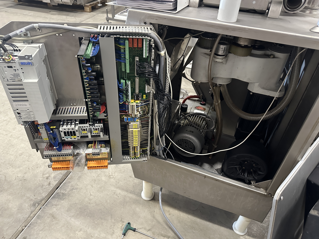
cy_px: 120
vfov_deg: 56.8
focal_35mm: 24
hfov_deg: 71.6
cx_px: 160
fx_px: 221
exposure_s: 1/50
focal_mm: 6.86
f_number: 1.78
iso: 800
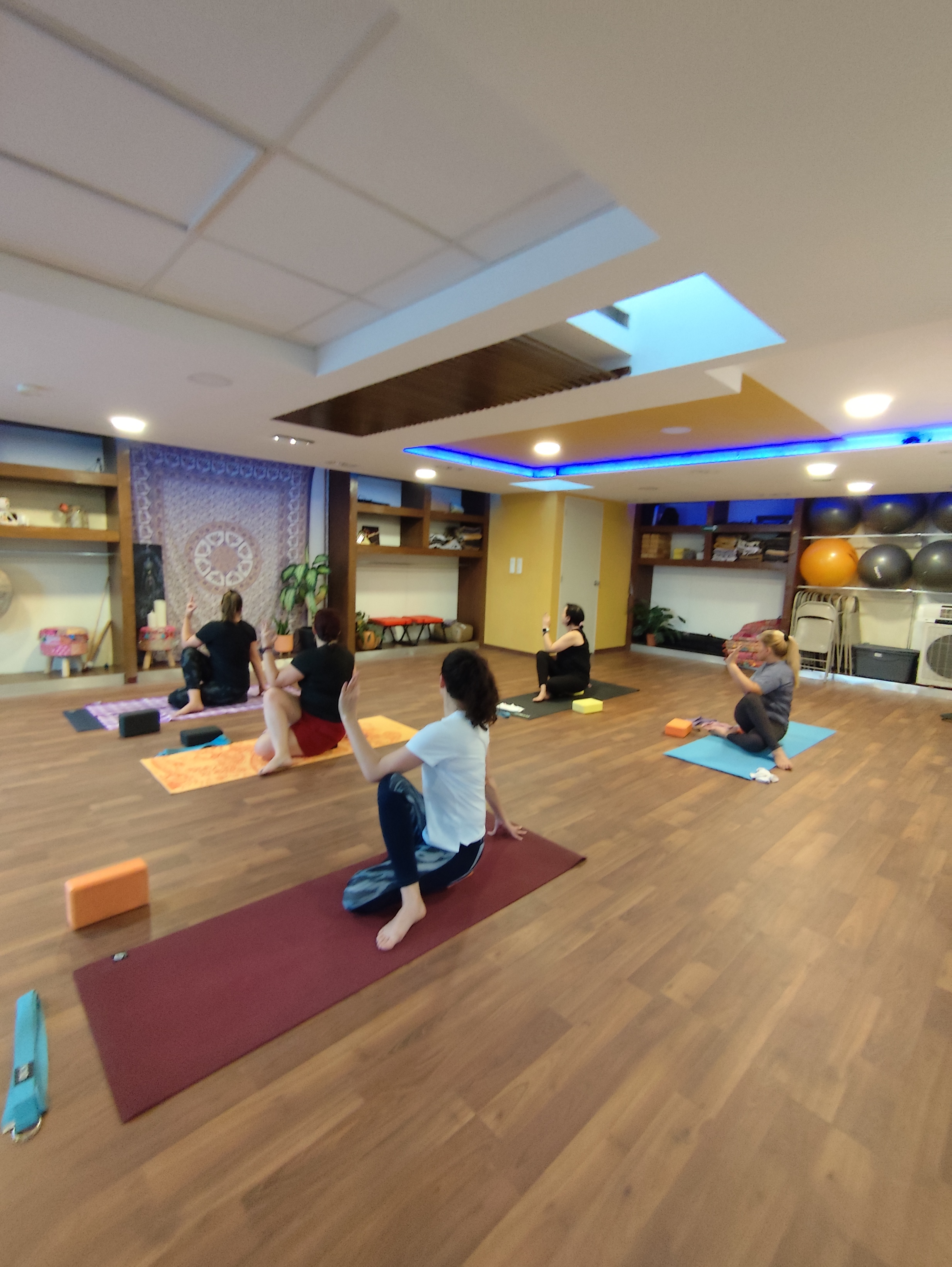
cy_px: 634
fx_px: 586
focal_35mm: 16
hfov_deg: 78.2
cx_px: 476
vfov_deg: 94.5
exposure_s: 1/30
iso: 500
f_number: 2.2
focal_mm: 1.65
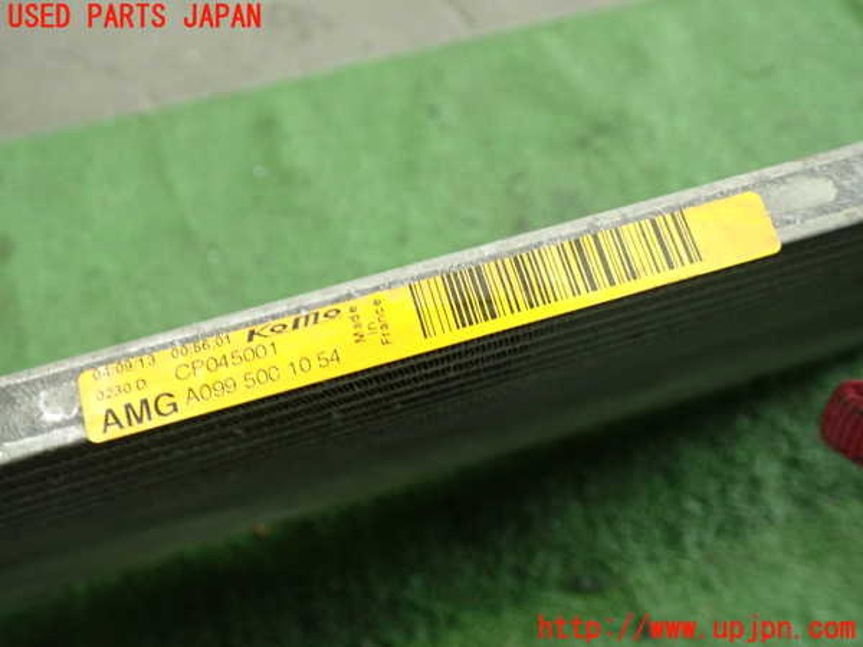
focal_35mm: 30
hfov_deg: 60.0
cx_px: 432
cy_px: 324
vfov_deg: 46.8
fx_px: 748
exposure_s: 1/30
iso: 500
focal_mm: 5.4
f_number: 2.3
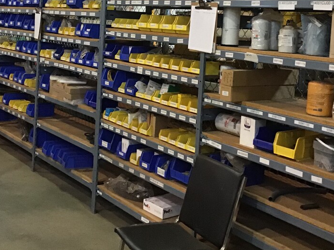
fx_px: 511
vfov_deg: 26.9
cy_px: 43
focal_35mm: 53
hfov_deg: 36.1
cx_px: 145
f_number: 2.4
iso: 200
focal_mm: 3.3
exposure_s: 1/15
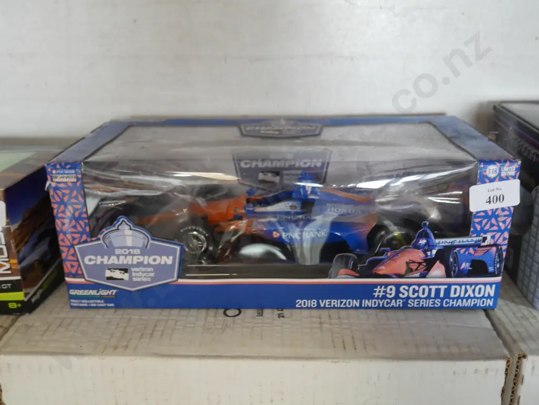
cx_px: 270
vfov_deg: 41.8
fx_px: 530
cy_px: 202
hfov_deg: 53.9
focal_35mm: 34
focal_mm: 17
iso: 1250
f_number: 4
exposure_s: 1/60
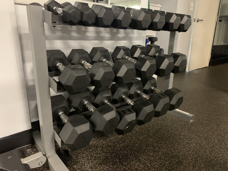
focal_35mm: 26
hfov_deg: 67.3
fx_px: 171
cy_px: 86
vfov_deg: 53.1
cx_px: 114
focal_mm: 4.25
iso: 800
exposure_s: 1/30
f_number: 1.8
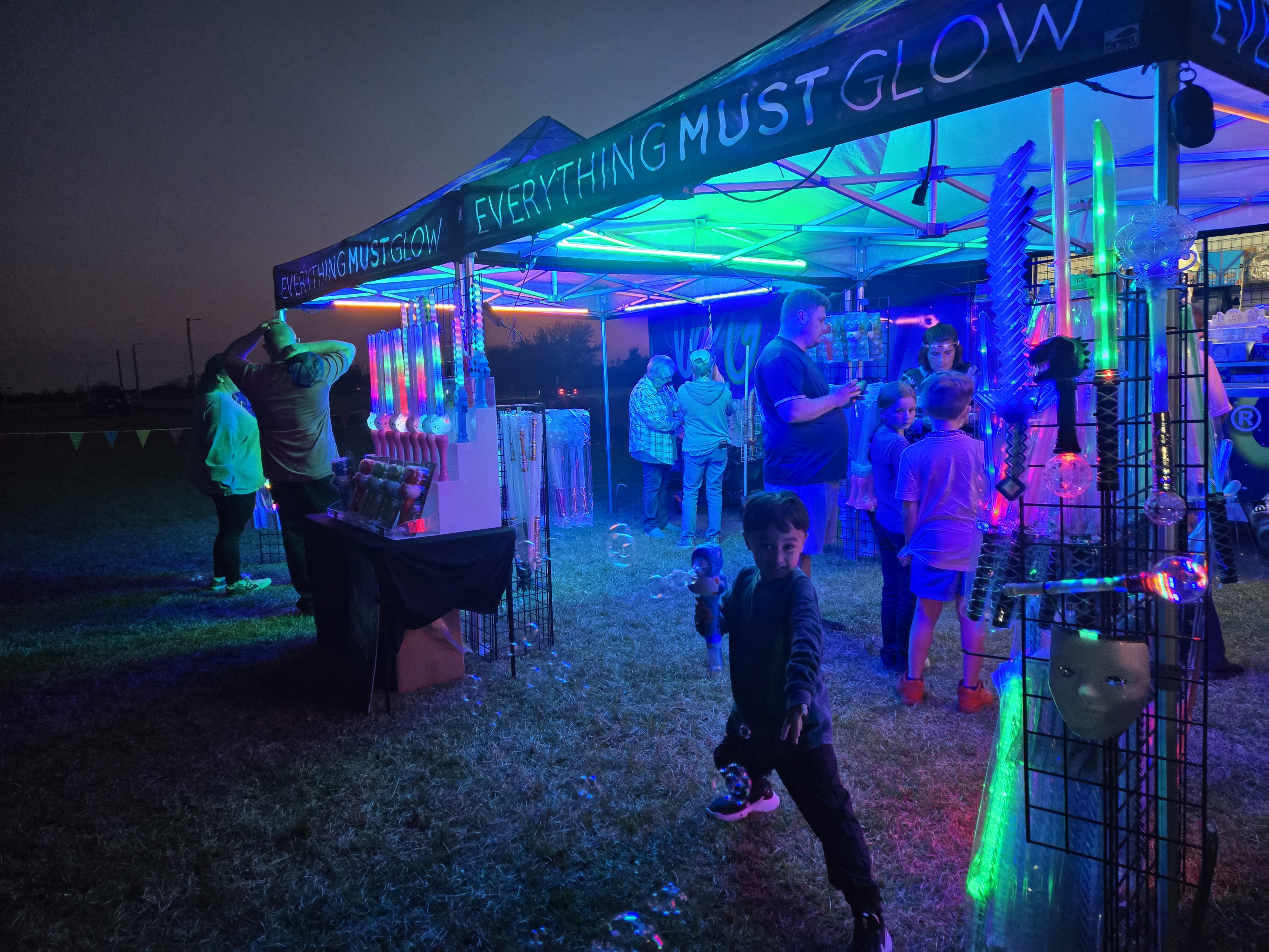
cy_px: 476
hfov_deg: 73.9
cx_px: 634
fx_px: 843
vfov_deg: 58.9
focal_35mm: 23
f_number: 1.8
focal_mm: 5.4
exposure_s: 1/120
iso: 500
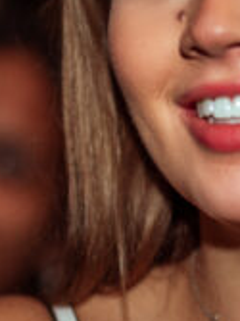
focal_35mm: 295
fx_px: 2731
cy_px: 205
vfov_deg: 6.7
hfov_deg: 5.0
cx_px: 307
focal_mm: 50
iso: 1000
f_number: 1.2
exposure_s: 1/250
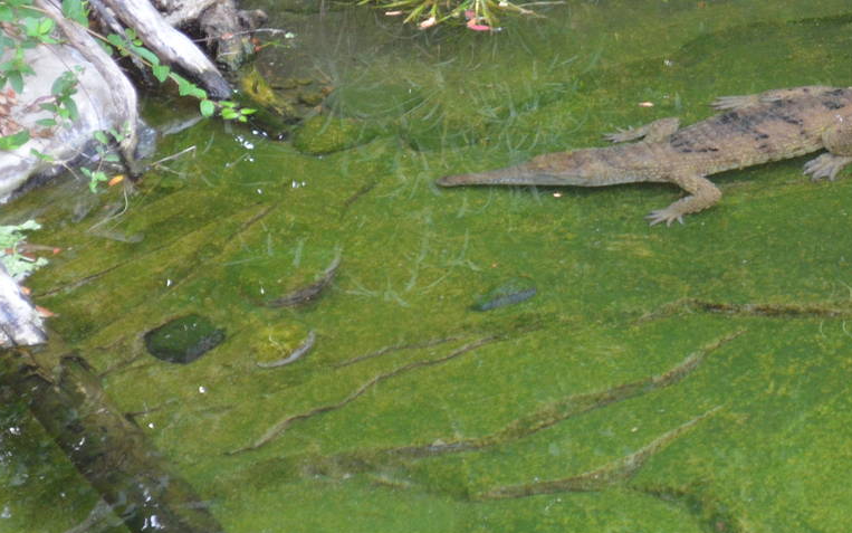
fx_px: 4089
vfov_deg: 7.5
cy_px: 244
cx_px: 750
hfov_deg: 11.8
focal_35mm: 176
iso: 1100
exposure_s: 1/60
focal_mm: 55
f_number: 5.6
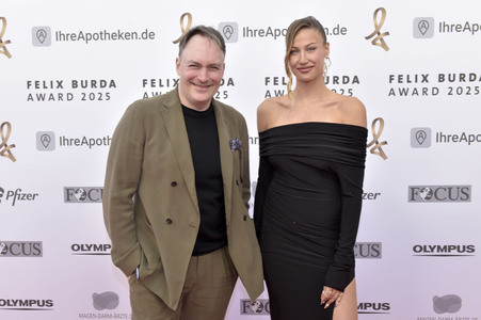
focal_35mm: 34
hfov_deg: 55.8
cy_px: 160
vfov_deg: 38.8
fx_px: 454
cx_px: 240
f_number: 6.3
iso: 400
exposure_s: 1/250
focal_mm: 34
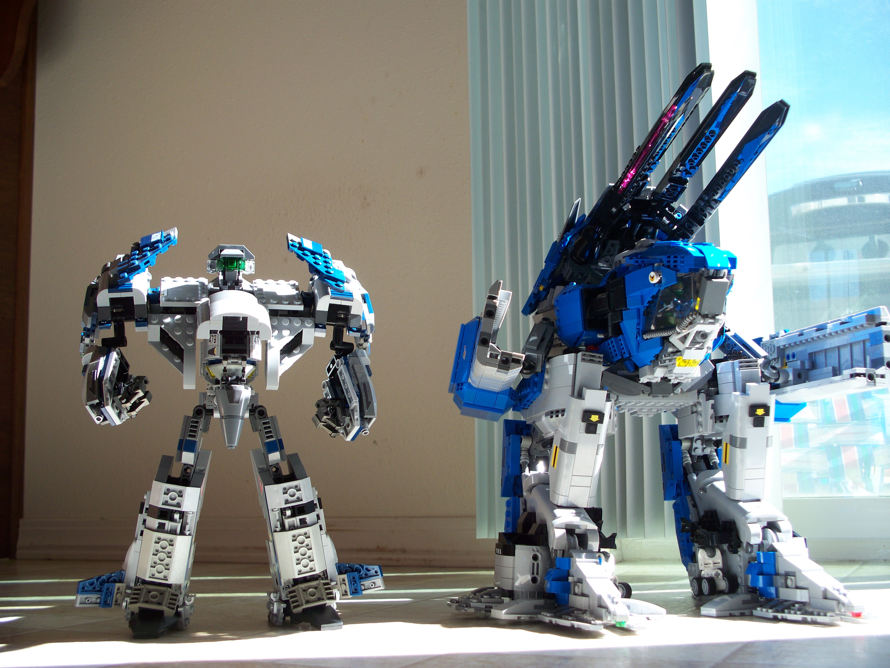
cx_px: 445
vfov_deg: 30.9
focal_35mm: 47
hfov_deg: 40.4
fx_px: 1208
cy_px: 334
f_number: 2.9
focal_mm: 9.86
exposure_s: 1/100
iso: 64
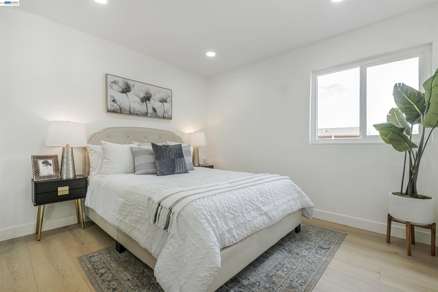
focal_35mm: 15
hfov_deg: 100.4
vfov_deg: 77.3
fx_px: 182
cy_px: 146
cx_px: 219
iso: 160
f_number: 8
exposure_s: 1/25
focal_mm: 10
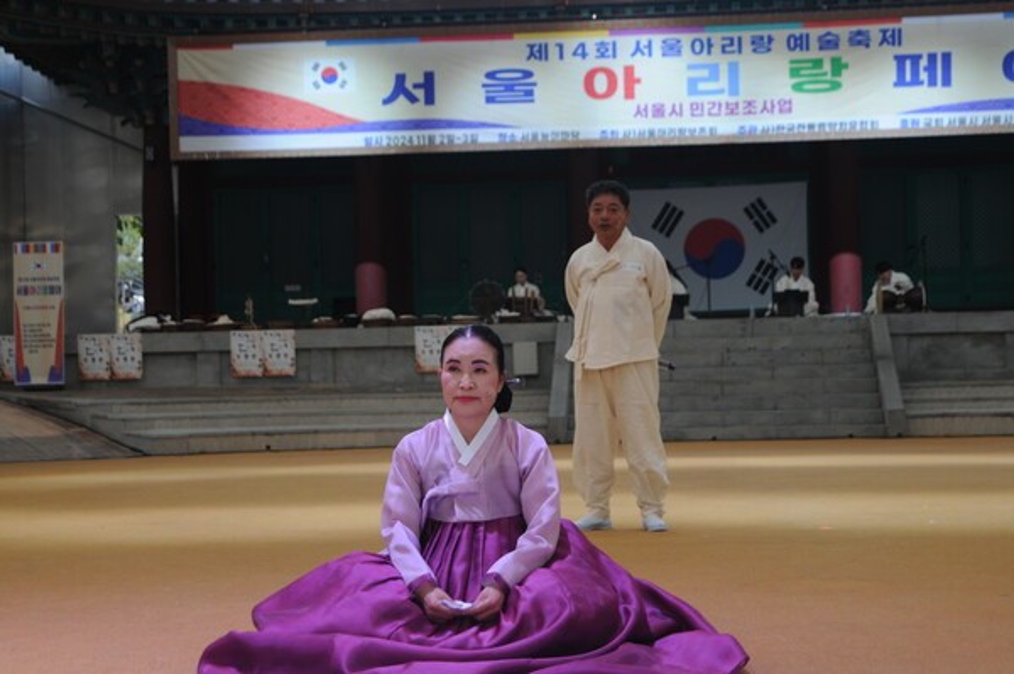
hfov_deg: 29.9
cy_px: 337
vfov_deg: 20.1
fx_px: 1900
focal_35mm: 68
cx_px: 507
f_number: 4.5
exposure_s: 1/50
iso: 200
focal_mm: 45
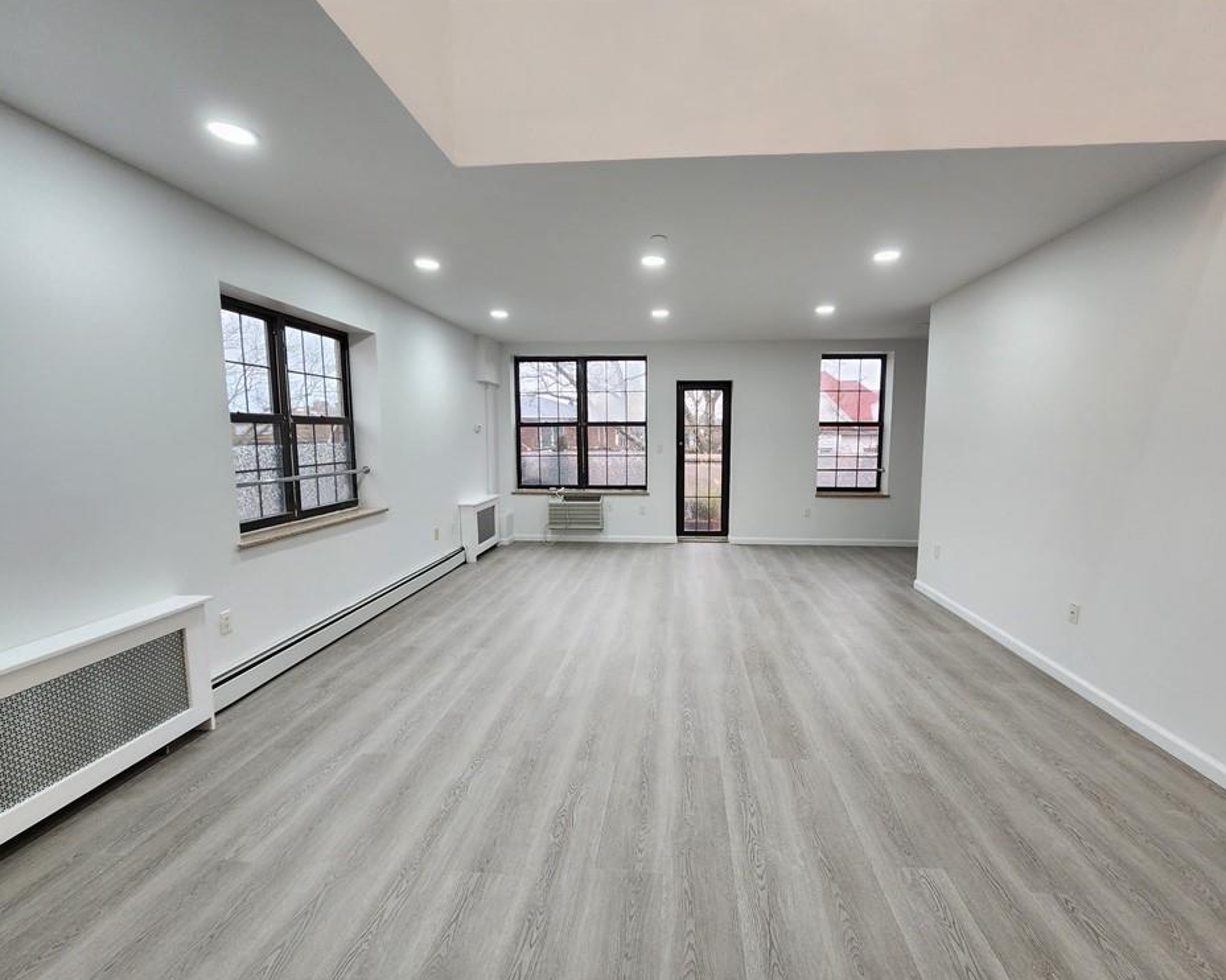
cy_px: 498
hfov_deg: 100.6
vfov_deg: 88.0
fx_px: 508
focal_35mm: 14
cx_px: 653
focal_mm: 2.2
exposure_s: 1/60
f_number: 2.2
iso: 125
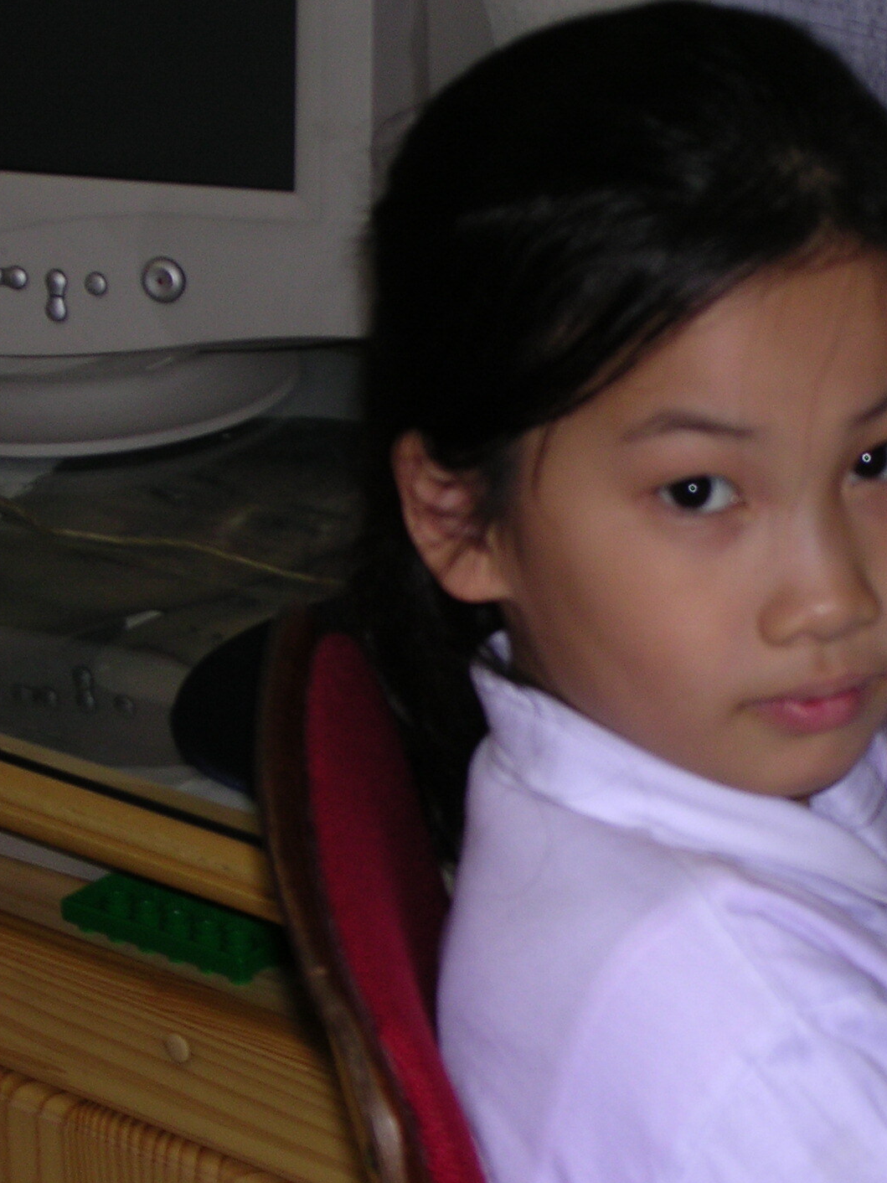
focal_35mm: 132
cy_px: 588
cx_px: 781
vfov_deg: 14.9
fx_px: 4510
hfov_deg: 11.2
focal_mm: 13.7
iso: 100
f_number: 4.3
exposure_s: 1/60.1
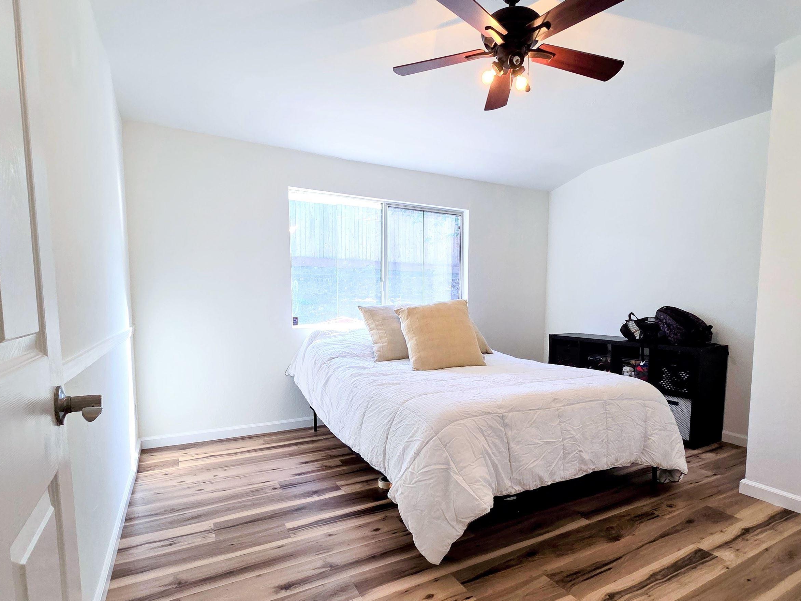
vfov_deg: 74.3
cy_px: 344
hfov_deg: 91.0
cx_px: 421
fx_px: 393
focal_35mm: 17
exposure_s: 1/60
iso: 160
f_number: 2.2
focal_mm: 2.2
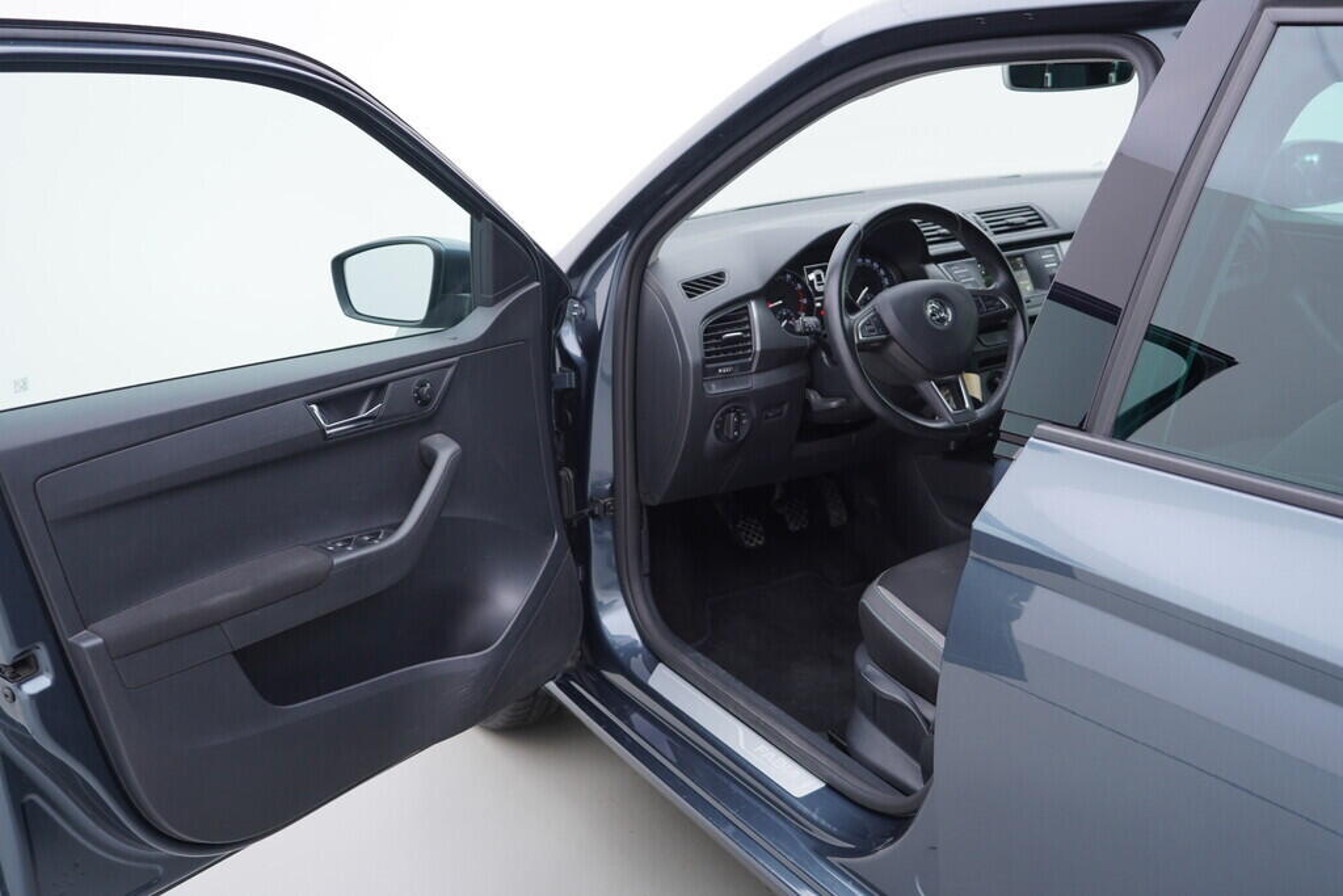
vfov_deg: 36.9
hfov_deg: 53.1
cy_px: 448
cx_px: 672
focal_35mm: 36
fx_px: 1343
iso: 125
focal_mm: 24
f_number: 3.2
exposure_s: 1/50
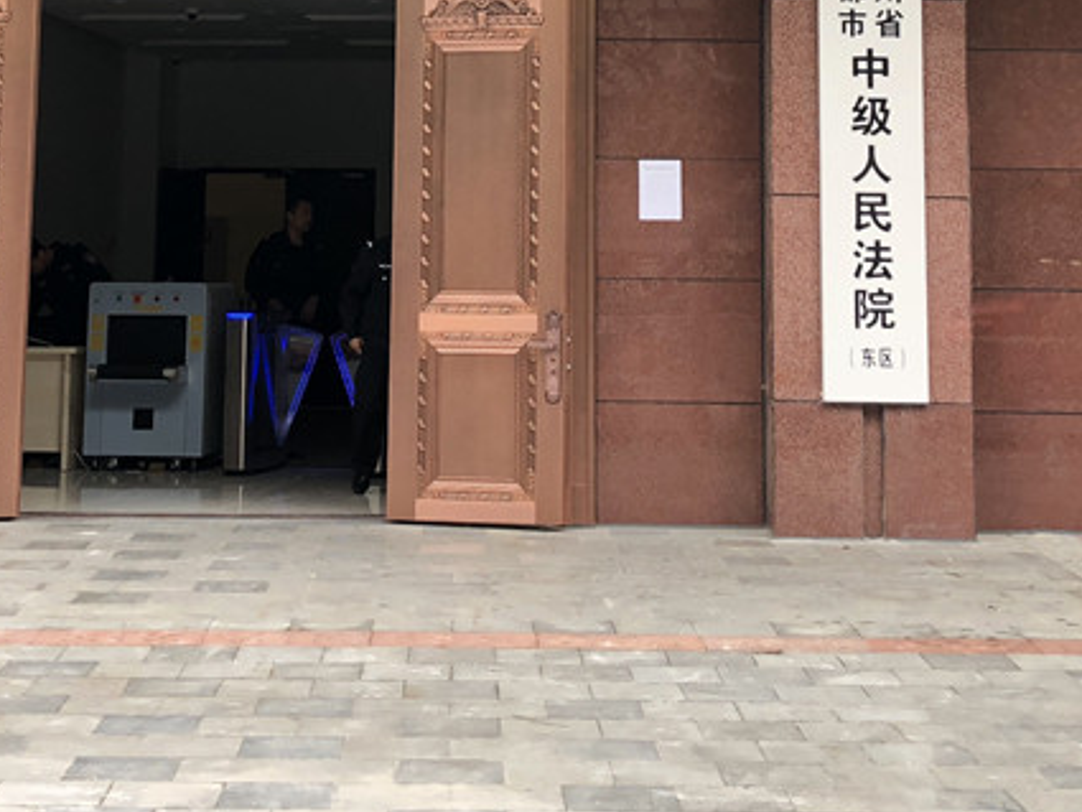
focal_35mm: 79
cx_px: 494
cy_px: -28
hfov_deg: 24.7
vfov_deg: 18.1
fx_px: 2470
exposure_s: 1/100
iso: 40
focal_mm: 3.99
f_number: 1.8
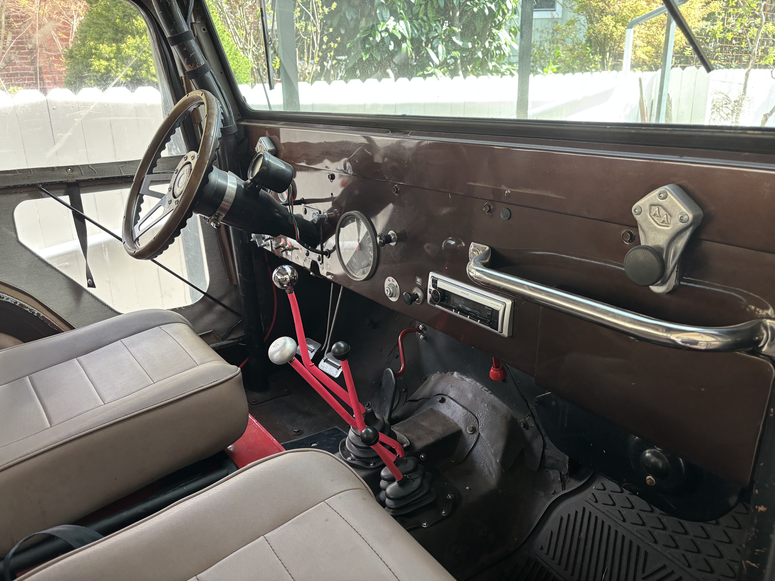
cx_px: 388
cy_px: 290
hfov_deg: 67.3
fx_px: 582
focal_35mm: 26
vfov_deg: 53.1
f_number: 1.6
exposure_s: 1/111
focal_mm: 5.96
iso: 125
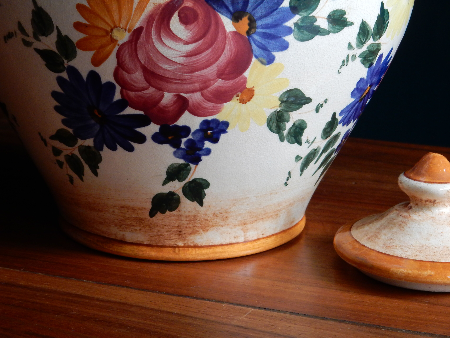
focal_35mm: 81
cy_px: 111
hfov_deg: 24.1
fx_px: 1053
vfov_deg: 18.2
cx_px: 248
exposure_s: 1/50
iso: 200
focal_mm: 10.7
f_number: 4.5
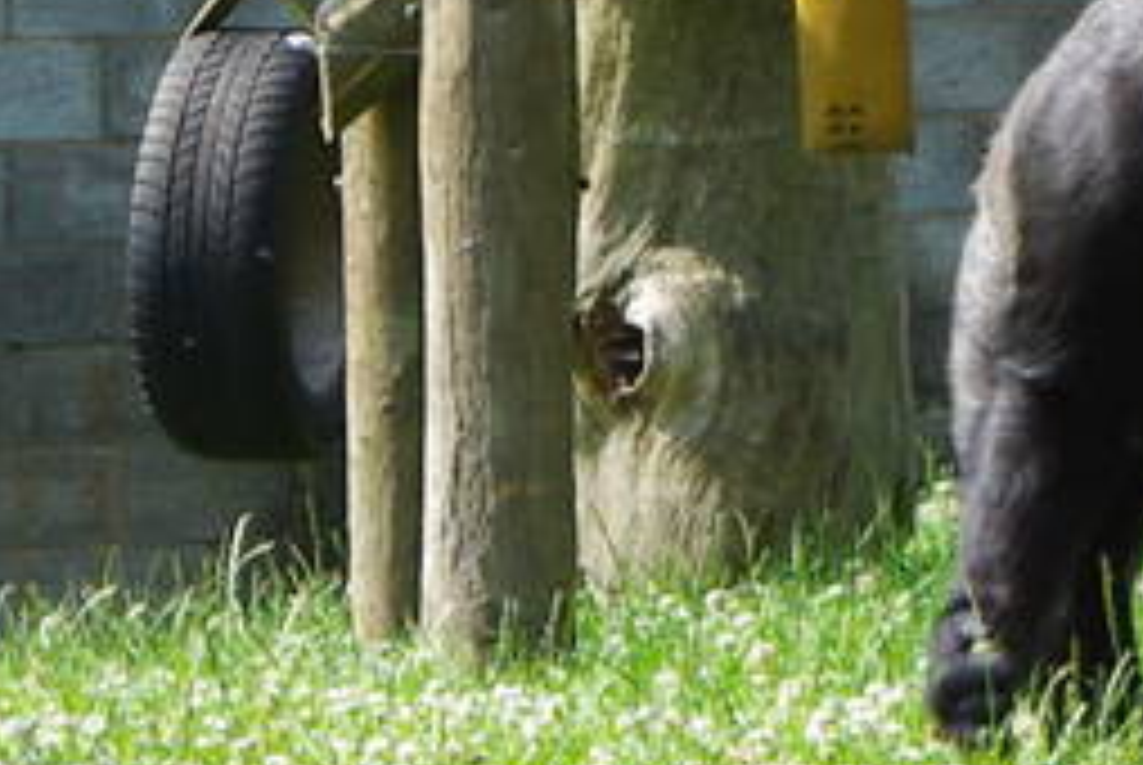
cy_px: 218
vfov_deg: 2.7
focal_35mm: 516
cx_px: -734
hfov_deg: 4.0
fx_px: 16402
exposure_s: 1/125
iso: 100
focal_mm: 55
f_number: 8
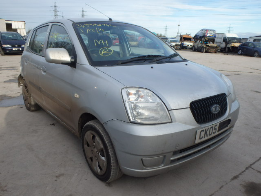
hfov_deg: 63.4
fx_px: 211
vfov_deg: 49.7
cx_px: 130
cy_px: 98
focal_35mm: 28
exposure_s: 1/500
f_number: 3.9
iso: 125
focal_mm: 5
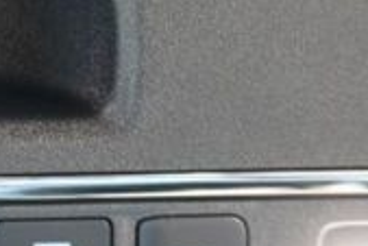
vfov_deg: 9.3
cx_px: -46
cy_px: -61
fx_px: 1483
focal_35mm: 145
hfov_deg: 13.8
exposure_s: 1/60
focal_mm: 16
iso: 1250
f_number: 3.5
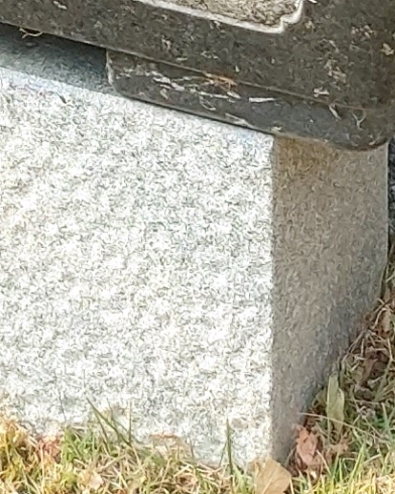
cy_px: -1187
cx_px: -7
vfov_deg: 8.0
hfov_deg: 8.1
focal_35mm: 190
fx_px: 2778
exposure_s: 1/236
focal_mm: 4.58
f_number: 2
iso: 50
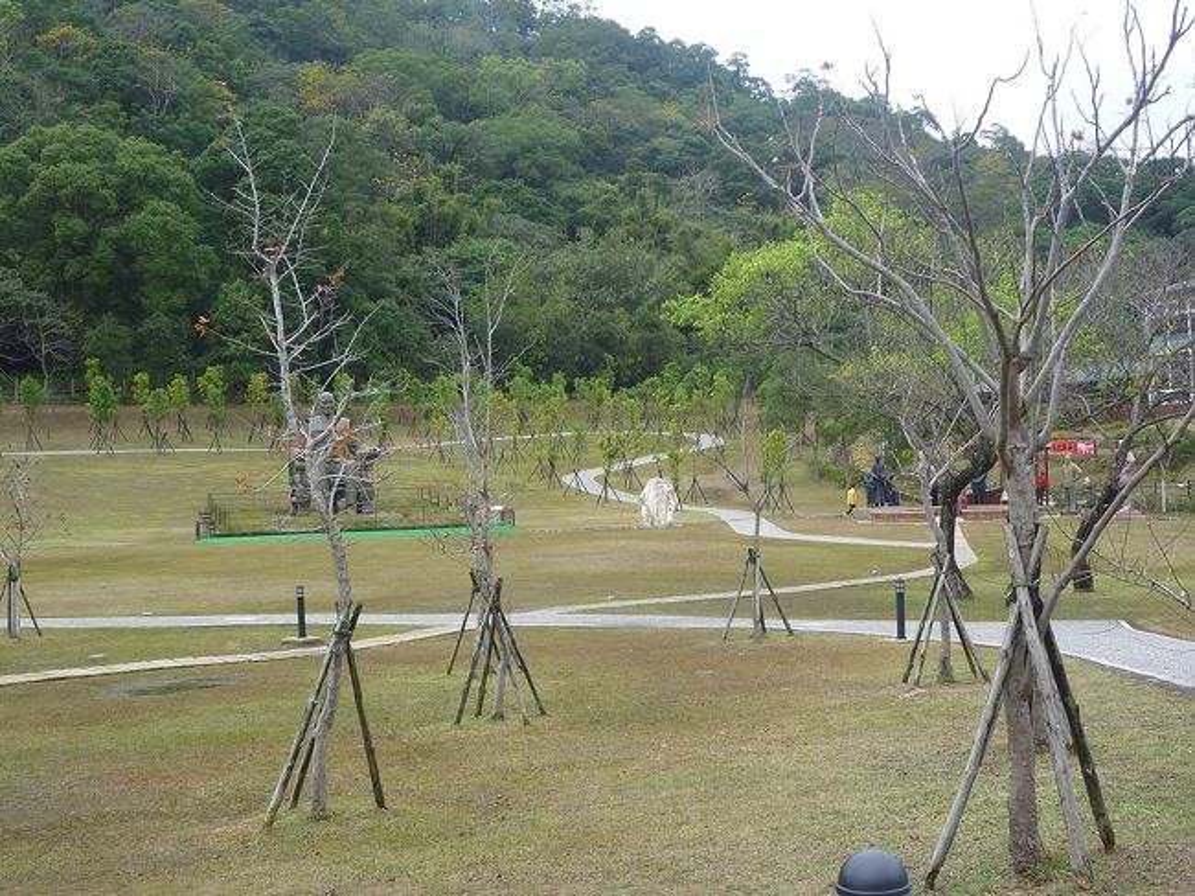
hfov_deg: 40.4
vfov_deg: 30.9
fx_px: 1622
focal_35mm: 47
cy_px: 448
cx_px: 598
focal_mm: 8.3
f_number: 3.9
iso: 80
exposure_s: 1/100
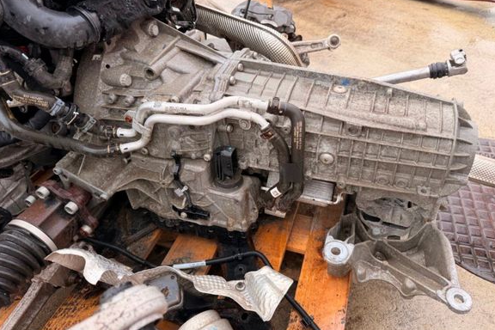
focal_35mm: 26
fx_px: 357
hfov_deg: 69.4
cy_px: 146
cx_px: 255
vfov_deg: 49.5
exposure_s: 1/161
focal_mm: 6.76
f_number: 1.78
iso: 64
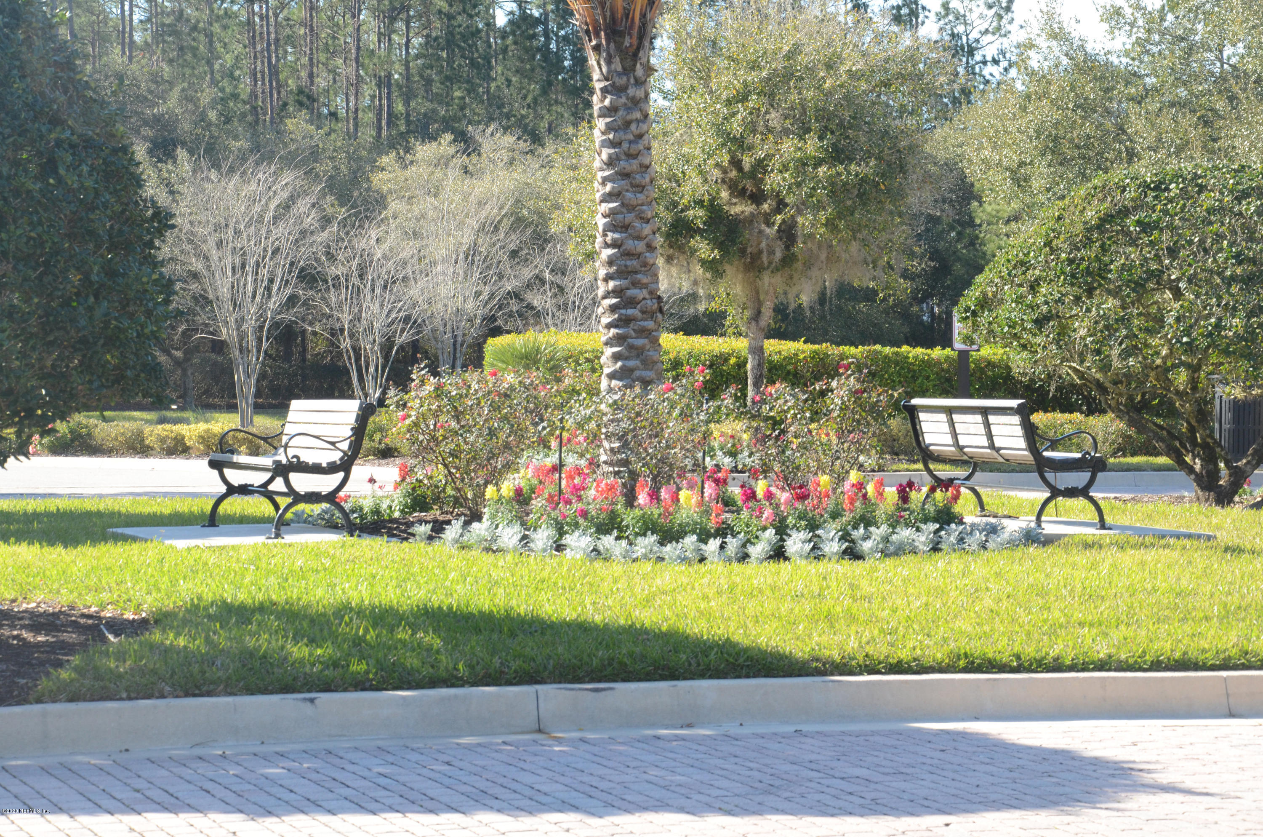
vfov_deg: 13.0
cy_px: 418
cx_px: 632
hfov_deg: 19.5
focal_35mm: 105
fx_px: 3676
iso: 640
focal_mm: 70
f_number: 10
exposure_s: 1/250
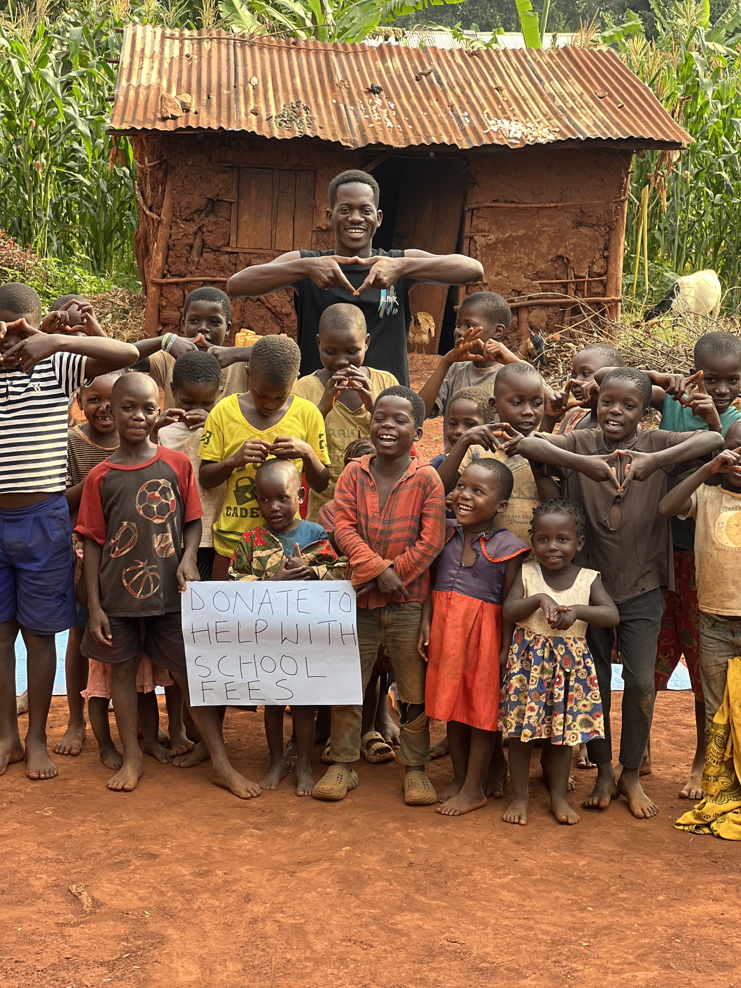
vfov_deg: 25.3
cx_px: 370
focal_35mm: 77
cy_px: 494
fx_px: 2198
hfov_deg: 19.1
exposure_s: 1/121
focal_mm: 9
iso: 64
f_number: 2.8
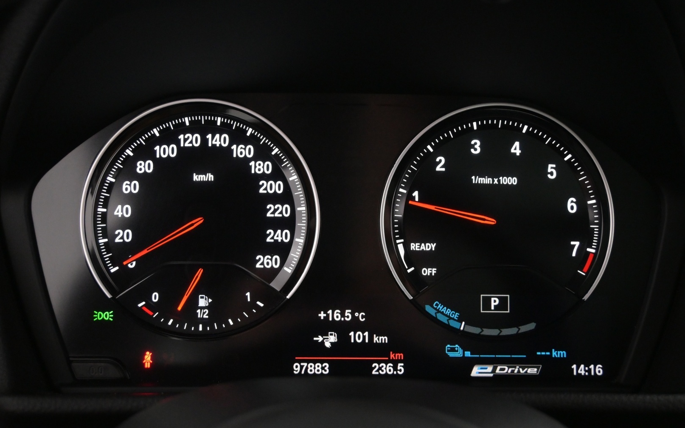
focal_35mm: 45
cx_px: 343
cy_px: 227
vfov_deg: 28.9
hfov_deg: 44.8
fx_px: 831
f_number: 4.8
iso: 2800
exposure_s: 1/50
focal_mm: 29
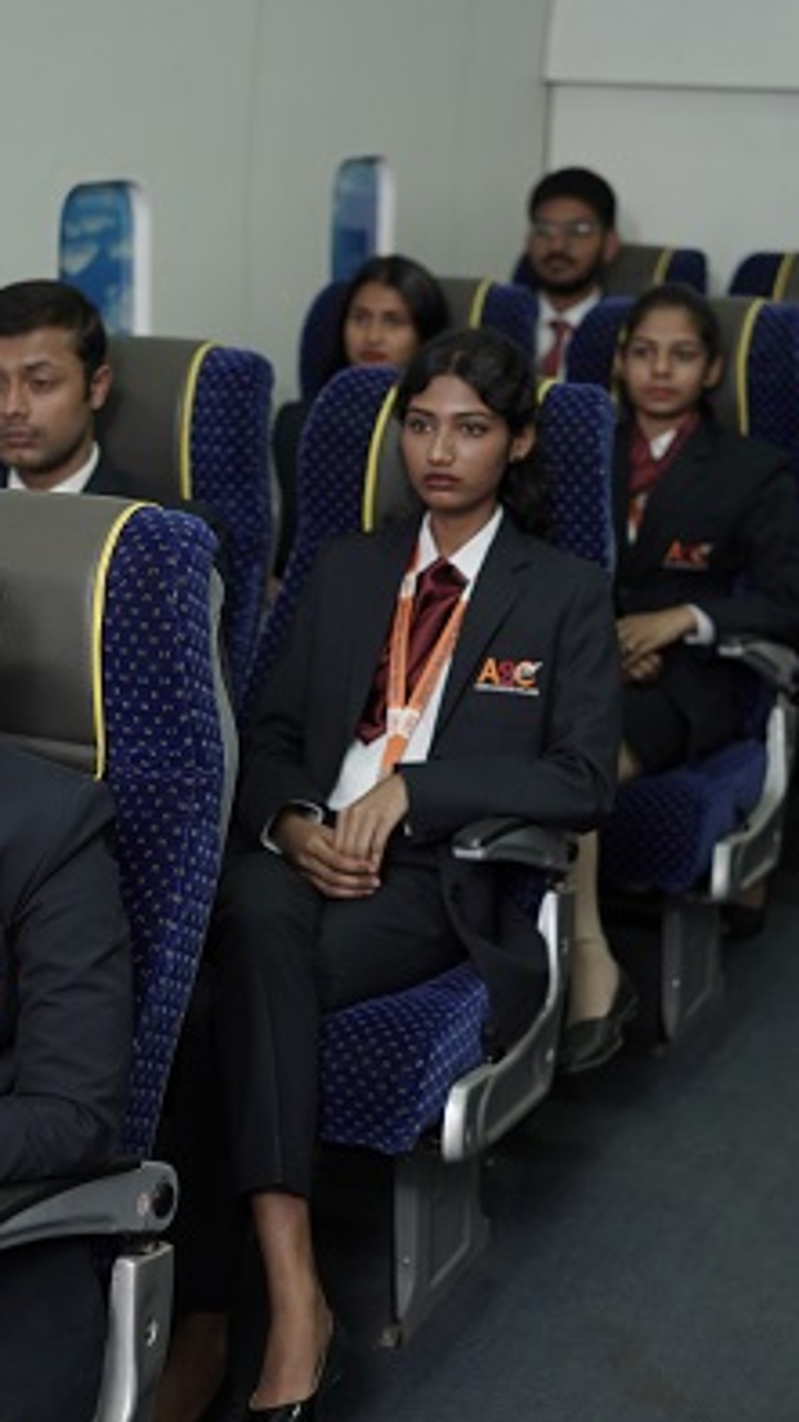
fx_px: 2411
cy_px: 702
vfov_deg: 32.8
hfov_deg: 18.8
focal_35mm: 64
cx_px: 354
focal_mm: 40
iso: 800
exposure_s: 1/400
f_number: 2
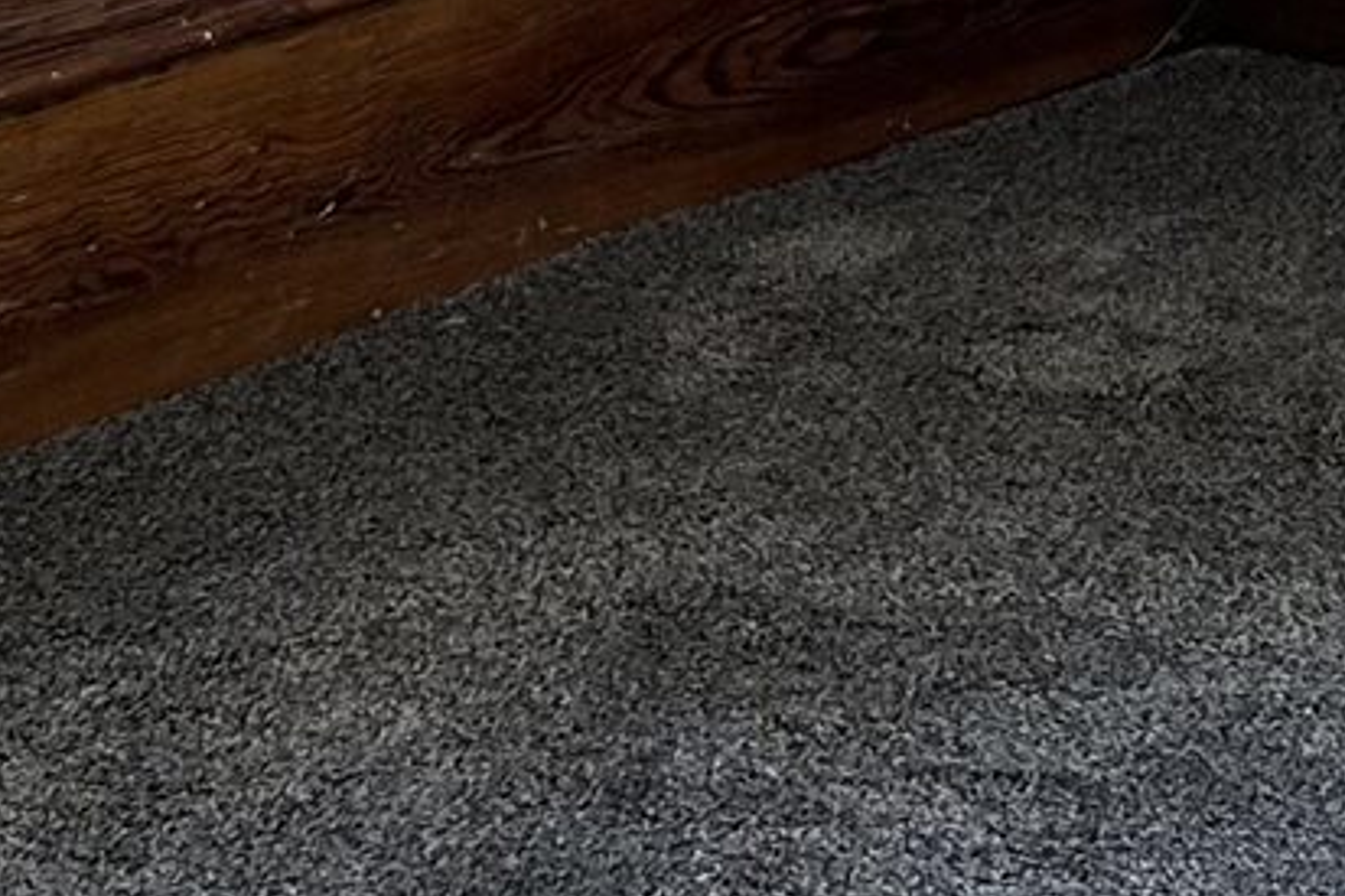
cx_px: 2736
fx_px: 5639
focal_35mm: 151
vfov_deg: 8.2
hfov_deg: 12.0
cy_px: -1463
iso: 64
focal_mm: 5.7
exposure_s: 1/120
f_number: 1.5
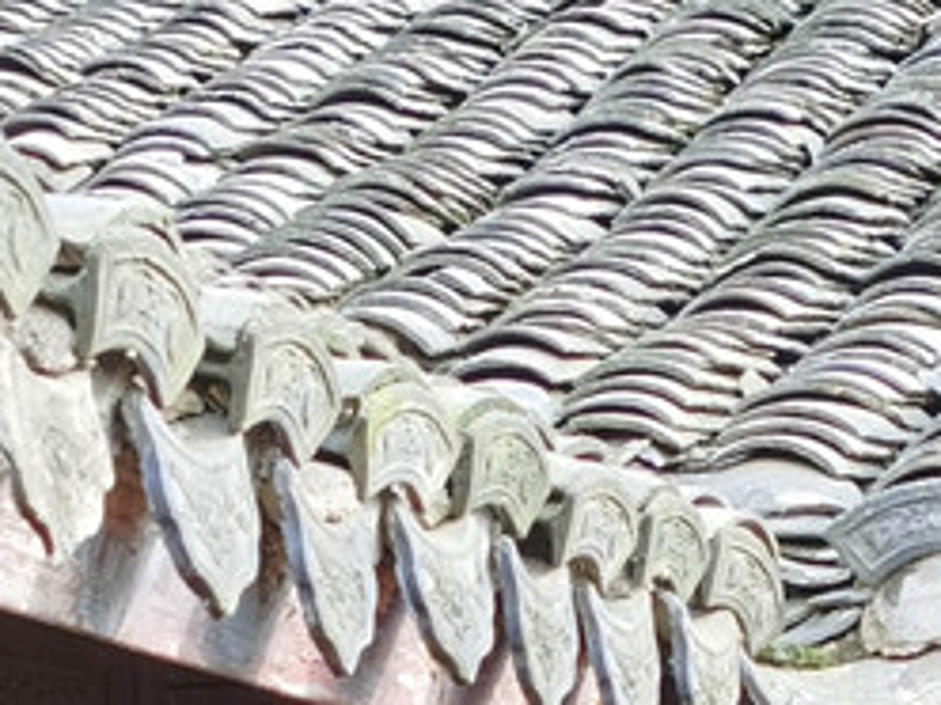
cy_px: 1493
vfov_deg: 9.5
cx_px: 489
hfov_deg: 13.7
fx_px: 3914
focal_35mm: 144
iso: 50
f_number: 1.6
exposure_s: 1/271
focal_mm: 5.56
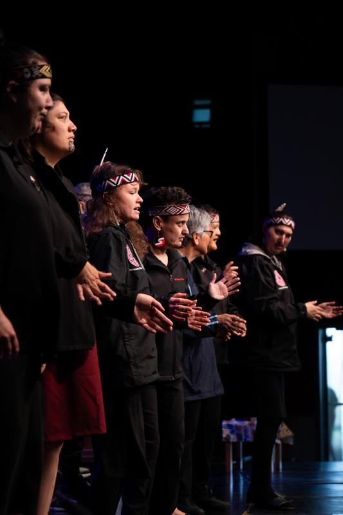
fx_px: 1501
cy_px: 258
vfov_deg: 19.5
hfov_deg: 13.0
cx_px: 172
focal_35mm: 105
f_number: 4
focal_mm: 105
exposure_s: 1/250
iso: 1600
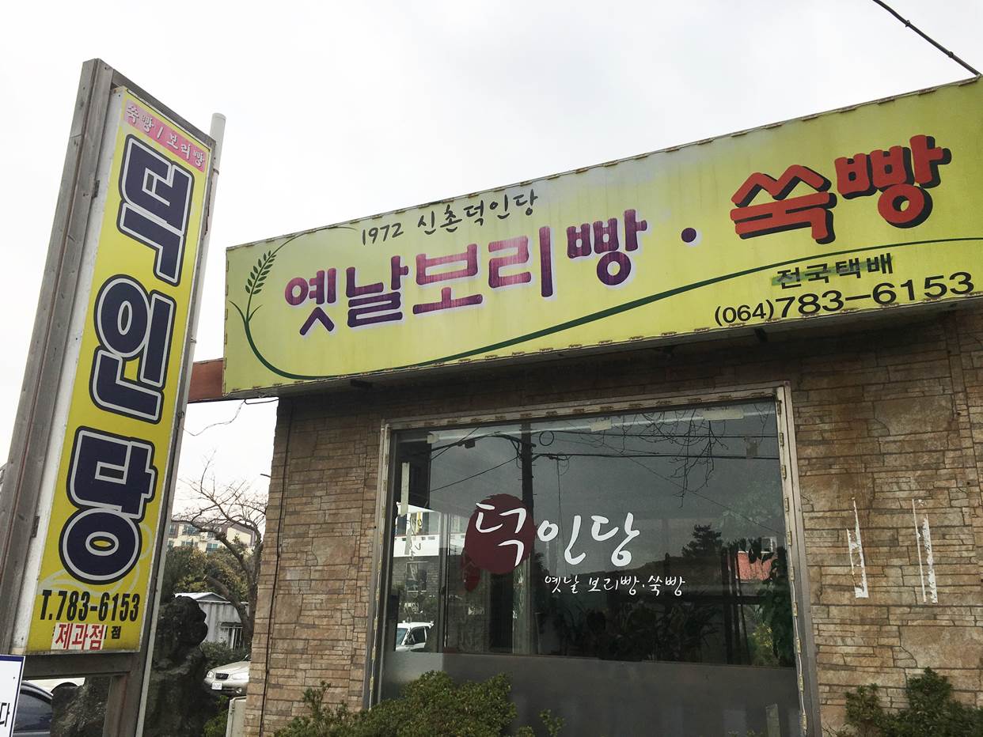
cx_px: 492
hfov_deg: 61.7
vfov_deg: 48.2
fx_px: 824
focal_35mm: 29
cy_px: 368
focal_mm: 4.15
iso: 25
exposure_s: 1/481
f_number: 2.2
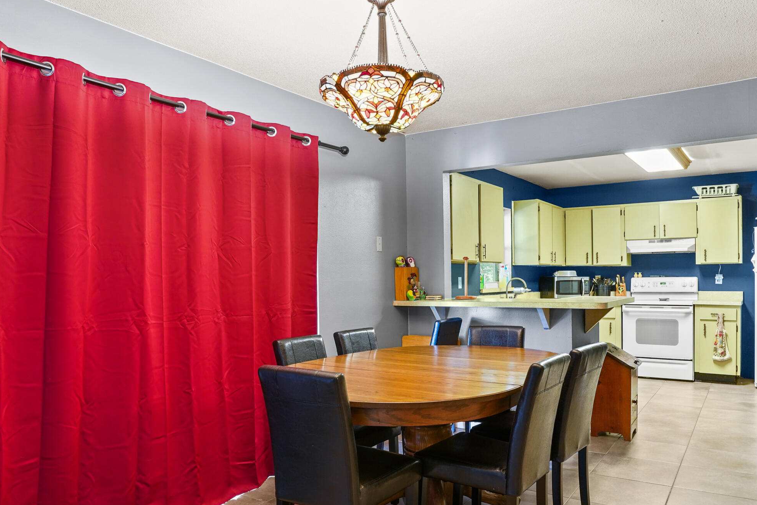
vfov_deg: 49.3
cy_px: 294
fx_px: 547
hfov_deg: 69.4
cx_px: 383
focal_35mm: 26
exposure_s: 5
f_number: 8
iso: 400
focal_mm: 17
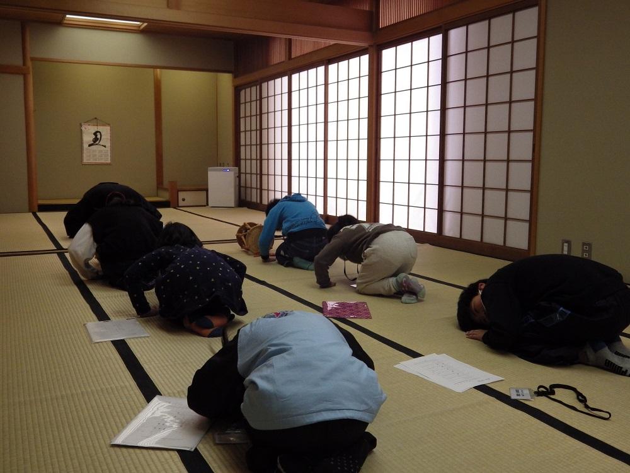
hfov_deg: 54.0
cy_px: 236
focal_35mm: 34
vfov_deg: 41.8
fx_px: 619
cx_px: 315
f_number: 3.4
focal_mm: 6.2
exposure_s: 1/50
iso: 320
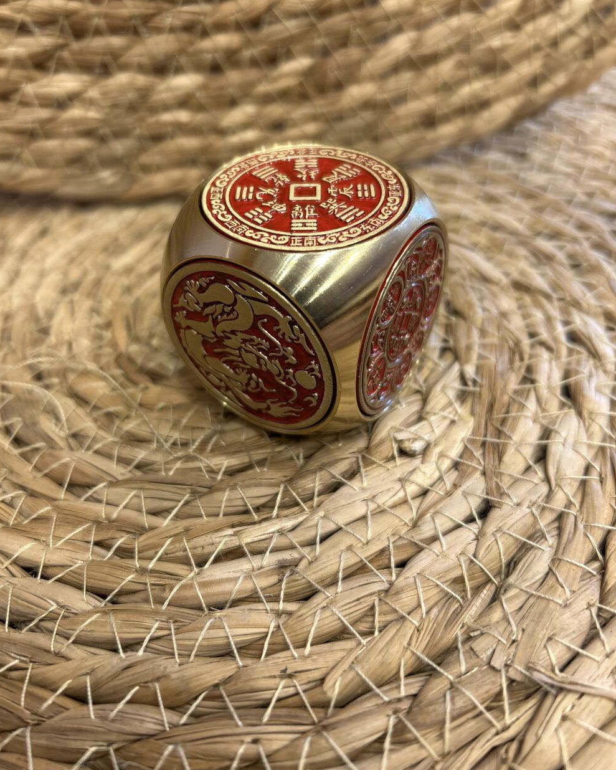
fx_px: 638
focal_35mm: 28
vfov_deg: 62.1
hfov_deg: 51.5
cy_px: 349
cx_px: 305
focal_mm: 5.7
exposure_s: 1/50
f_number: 1.5
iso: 100
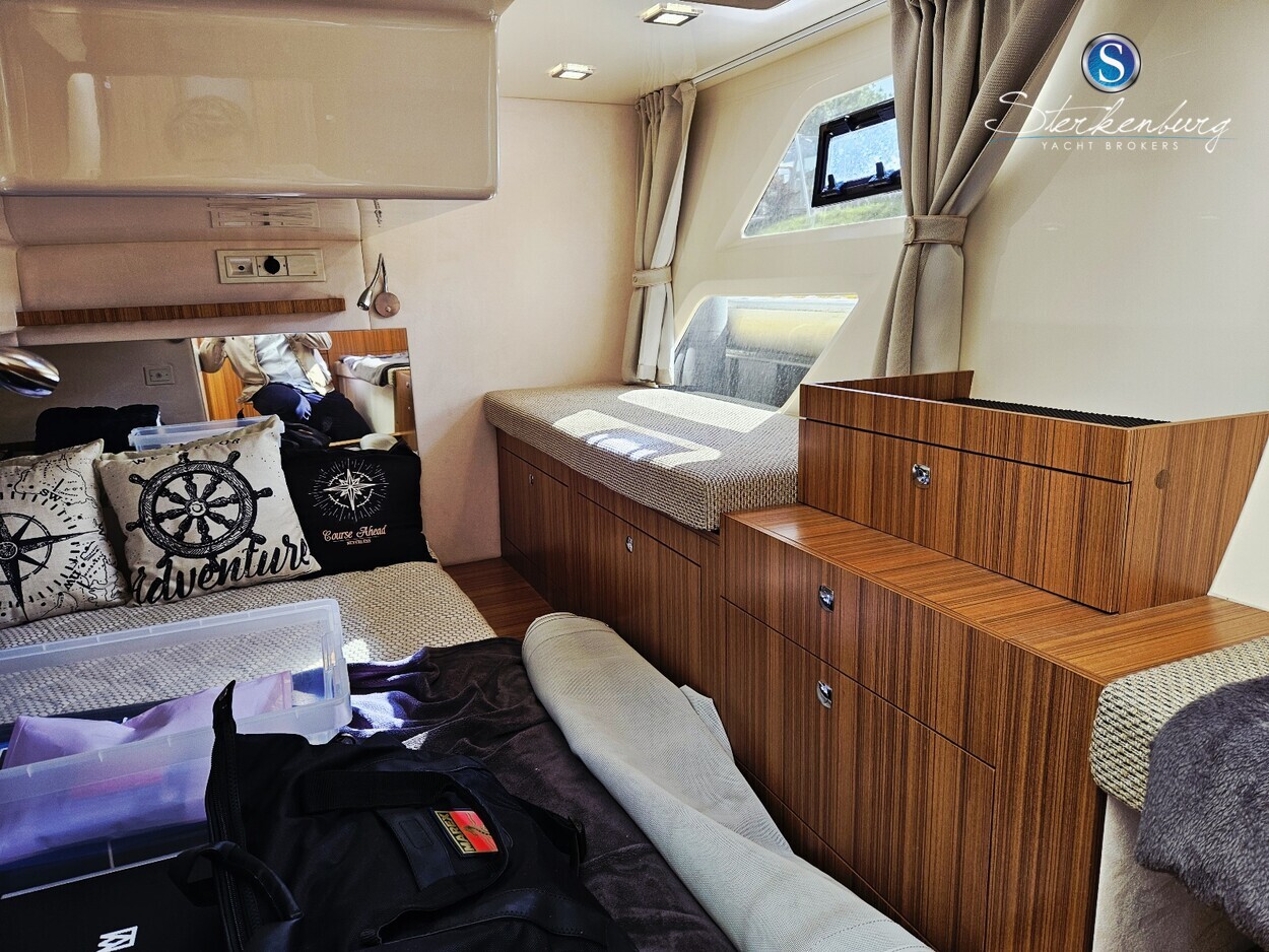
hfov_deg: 73.9
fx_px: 843
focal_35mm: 23
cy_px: 476
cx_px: 634
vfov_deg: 58.9
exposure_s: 1/60.2
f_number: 1.8
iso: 125
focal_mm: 5.4
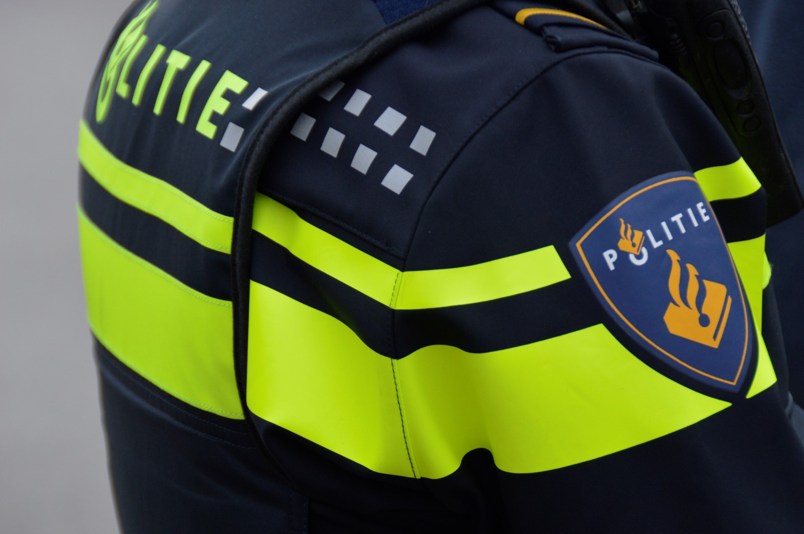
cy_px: 267
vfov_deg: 7.3
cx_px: 402
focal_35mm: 188
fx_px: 4184
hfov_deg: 11.0
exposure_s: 1/320
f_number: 6
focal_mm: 125
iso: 800
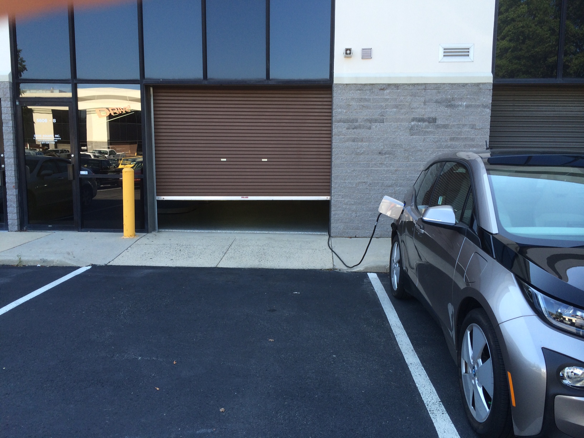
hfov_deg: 60.0
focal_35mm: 30
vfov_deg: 46.8
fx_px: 506
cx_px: 292
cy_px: 219
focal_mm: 4.12
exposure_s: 1/193
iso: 32
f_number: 2.2
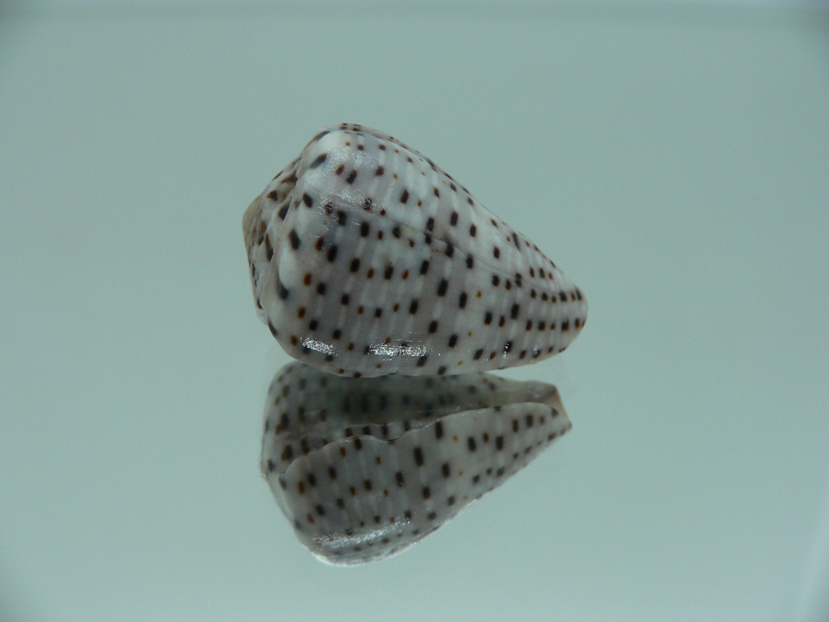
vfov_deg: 39.7
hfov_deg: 51.3
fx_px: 862
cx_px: 404
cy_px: 311
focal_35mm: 36
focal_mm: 4.6
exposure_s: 1/60
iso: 80
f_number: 2.8
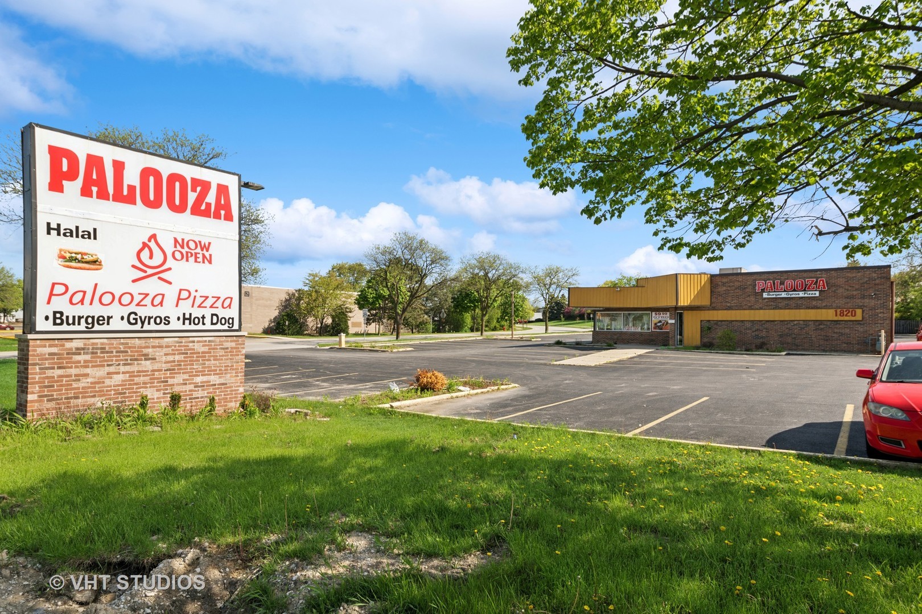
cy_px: 307
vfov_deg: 61.9
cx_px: 461
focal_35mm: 20
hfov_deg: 84.0
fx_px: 512
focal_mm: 20
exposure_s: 1/100
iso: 100
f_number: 13
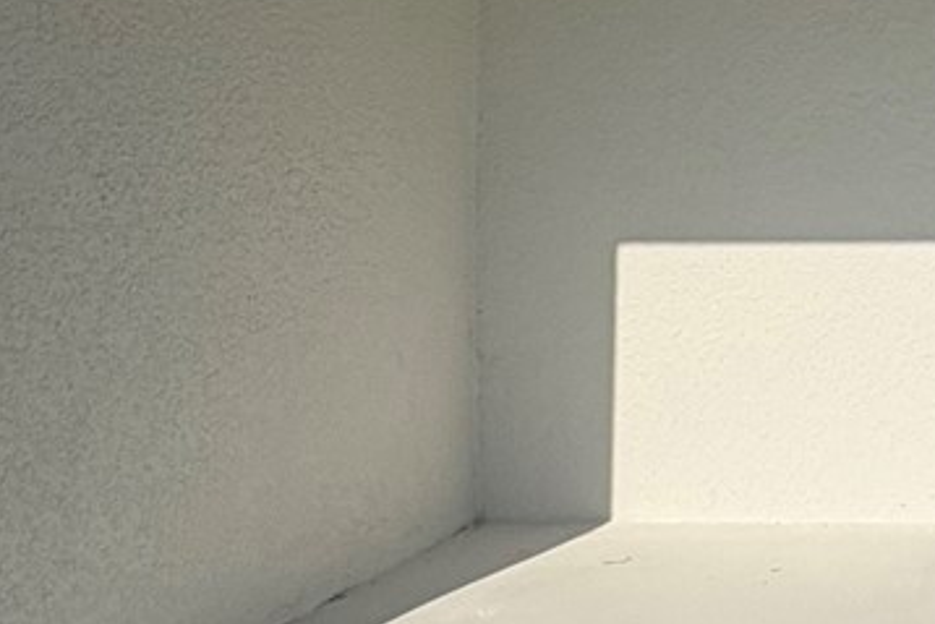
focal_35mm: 65
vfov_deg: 20.4
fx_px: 1689
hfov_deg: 24.4
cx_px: 1392
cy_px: 23
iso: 50
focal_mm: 2.22
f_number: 2.2
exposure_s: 1/5650
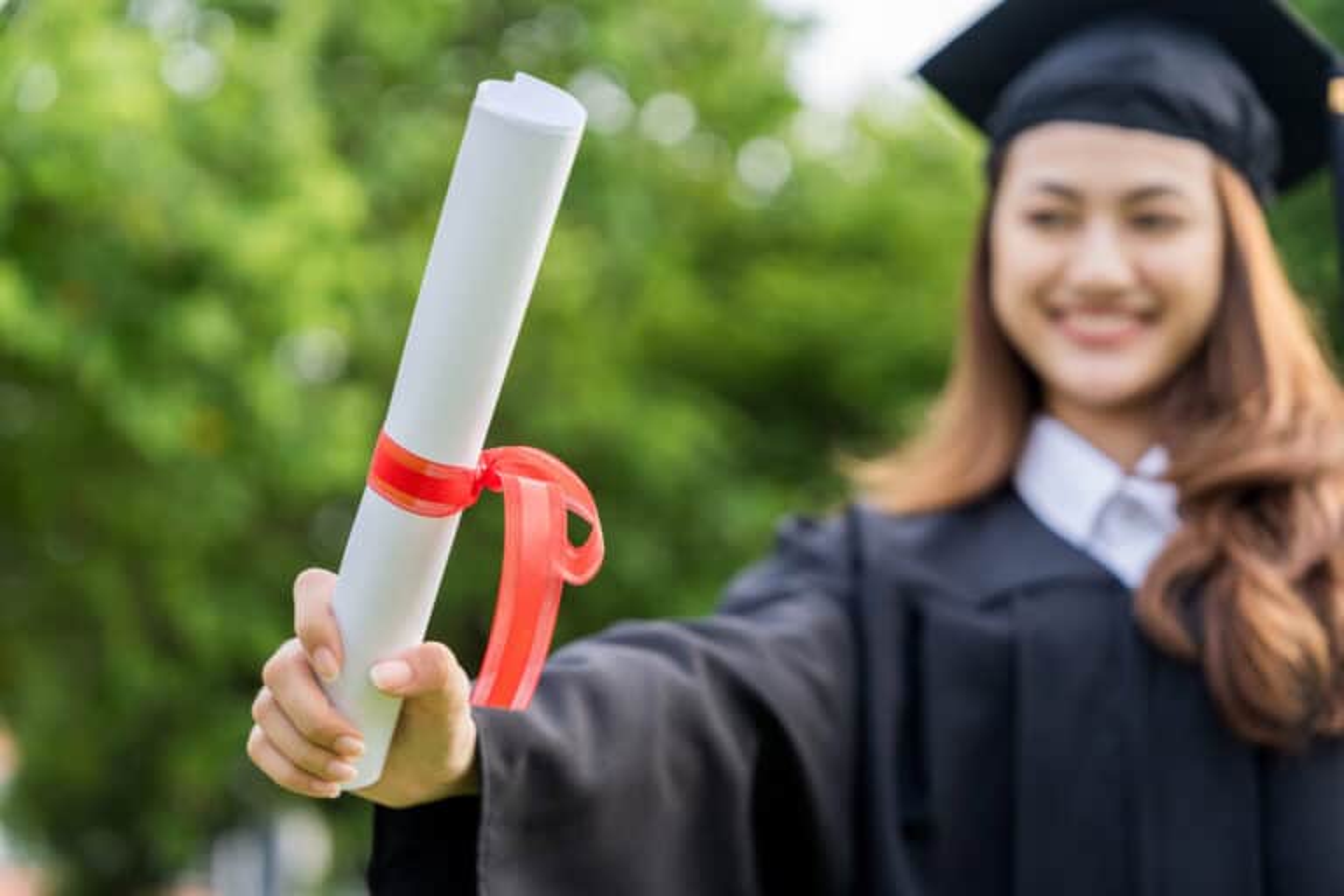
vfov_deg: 19.5
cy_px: 448
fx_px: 2613
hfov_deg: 28.8
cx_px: 672
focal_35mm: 70
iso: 320
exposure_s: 1/500
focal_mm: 70
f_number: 2.8
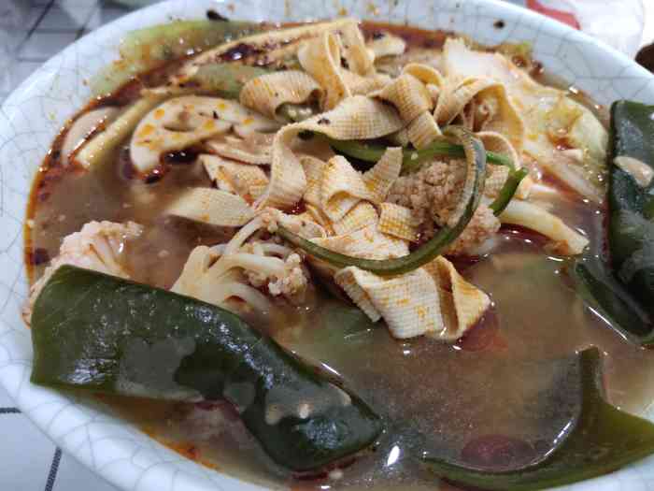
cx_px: 327
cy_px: 246
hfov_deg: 61.7
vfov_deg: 48.2
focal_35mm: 29
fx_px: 548
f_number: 1.8
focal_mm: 4.27
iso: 296
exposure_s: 1/100
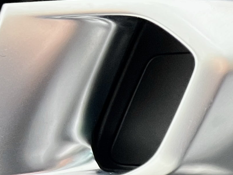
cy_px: 309
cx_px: 462
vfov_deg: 11.3
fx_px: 821
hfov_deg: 13.8
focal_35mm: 122
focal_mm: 5.7
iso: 500
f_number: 1.5
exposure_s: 1/60
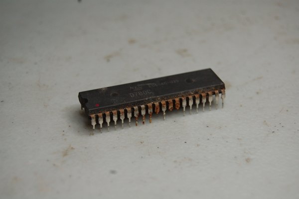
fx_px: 685
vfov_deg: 16.5
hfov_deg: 24.6
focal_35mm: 82
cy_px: 100
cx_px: 150
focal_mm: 55
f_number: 5.6
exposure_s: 1/60
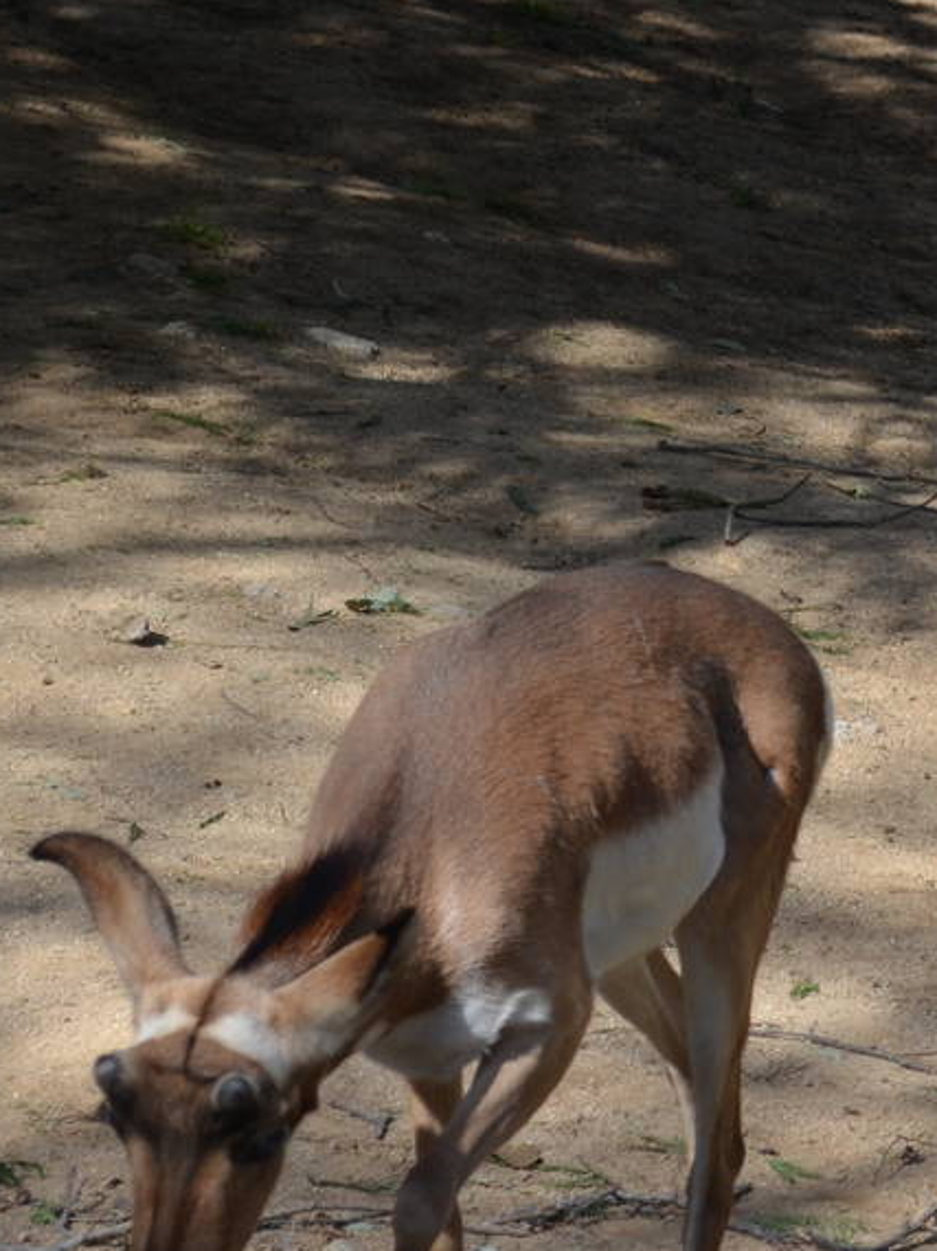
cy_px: 544
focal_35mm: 222
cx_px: 924
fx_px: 8031
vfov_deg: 8.9
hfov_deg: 6.7
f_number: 8
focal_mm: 55
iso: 160
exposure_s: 1/250
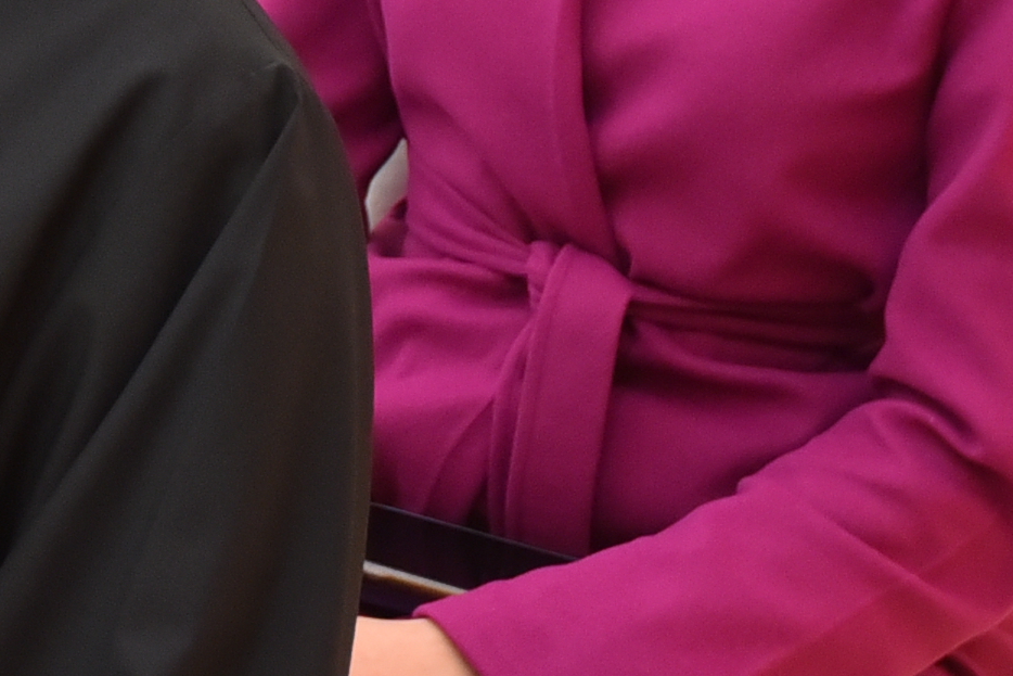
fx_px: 4756
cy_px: -80
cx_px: -422
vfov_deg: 8.1
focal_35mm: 169
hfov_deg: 11.7
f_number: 5.6
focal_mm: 35
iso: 2000
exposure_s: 1/125
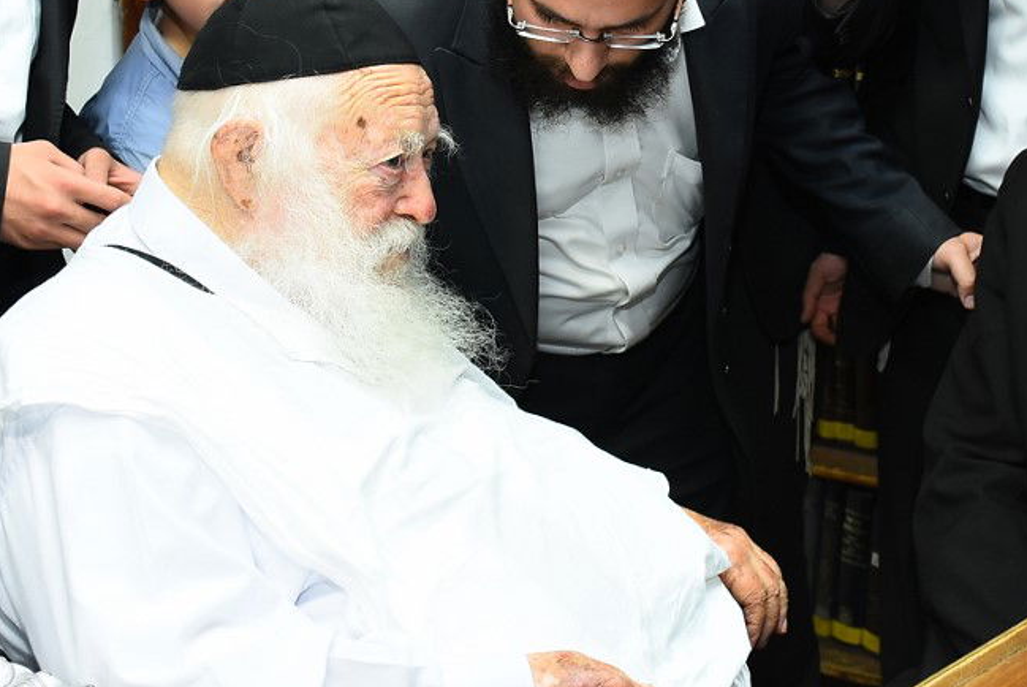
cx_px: 680
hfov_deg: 28.3
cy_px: 152
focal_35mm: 71
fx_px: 2027
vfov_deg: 19.1
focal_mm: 24
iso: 400
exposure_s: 1/60
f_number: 5
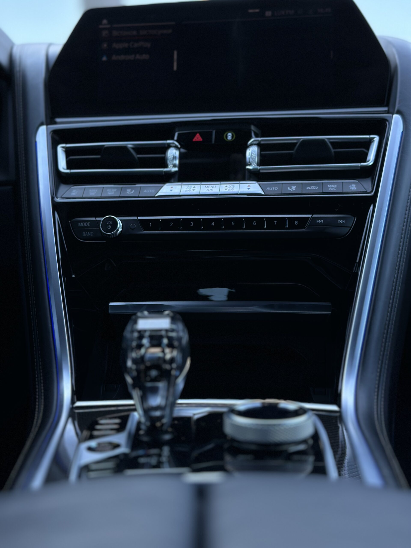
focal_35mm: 48
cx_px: 206
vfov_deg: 39.7
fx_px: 760
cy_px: 274
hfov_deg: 30.3
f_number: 1.78
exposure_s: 1/149
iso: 64
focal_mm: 6.86
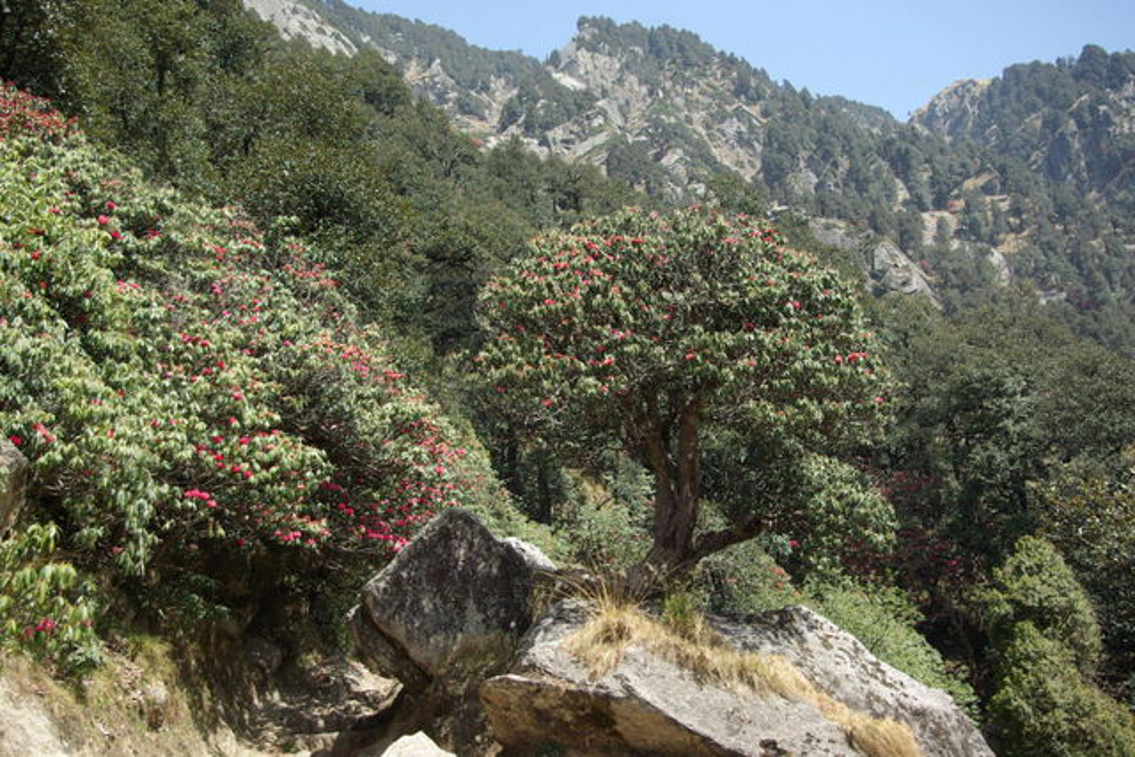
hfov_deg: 46.4
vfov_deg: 31.9
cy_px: 378
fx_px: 1324
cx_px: 568
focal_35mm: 42
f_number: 4.5
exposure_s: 1/90
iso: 100
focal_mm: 28
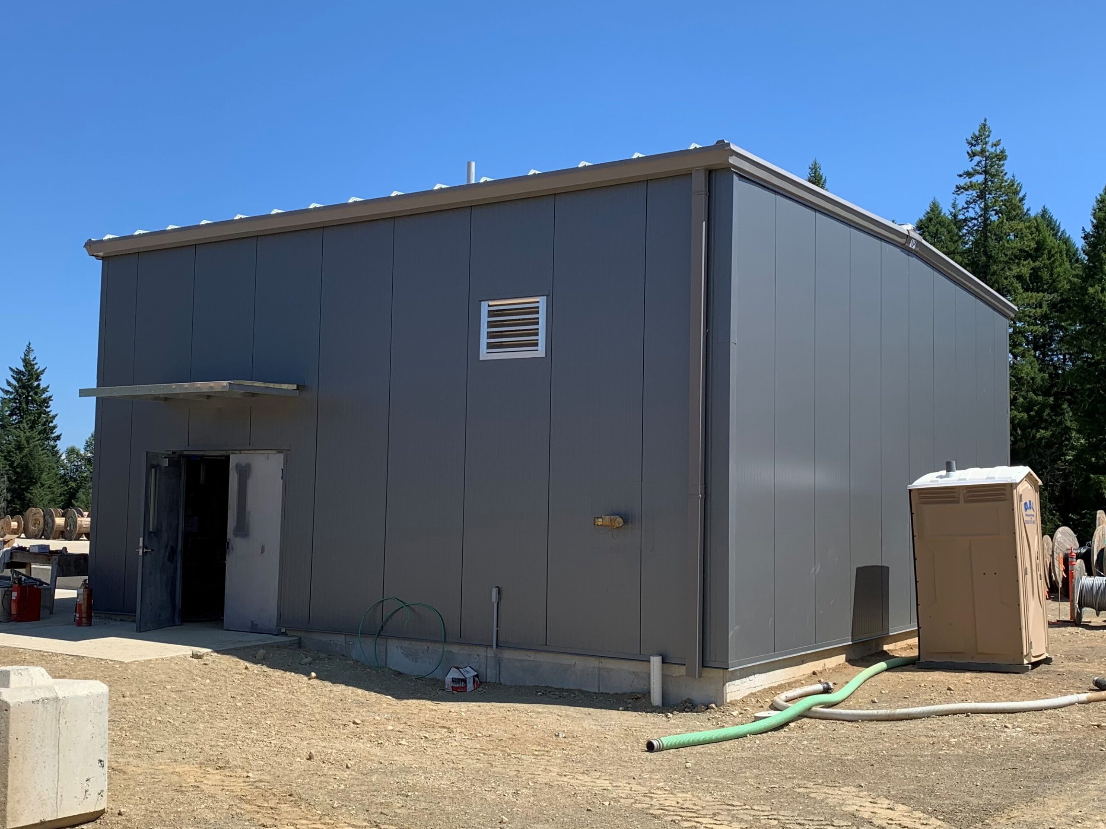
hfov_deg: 67.3
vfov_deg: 53.0
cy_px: 414
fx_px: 831
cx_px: 553
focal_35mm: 26
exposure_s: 1/1513
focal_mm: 4.25
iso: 25
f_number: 1.8
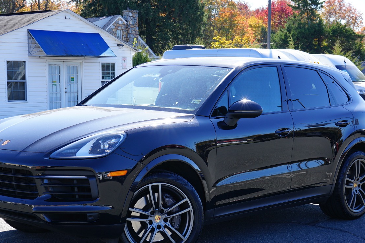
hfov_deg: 28.8
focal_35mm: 70
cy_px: 171
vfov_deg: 19.3
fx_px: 709
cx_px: 153
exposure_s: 1/80
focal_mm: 48
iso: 100
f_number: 8
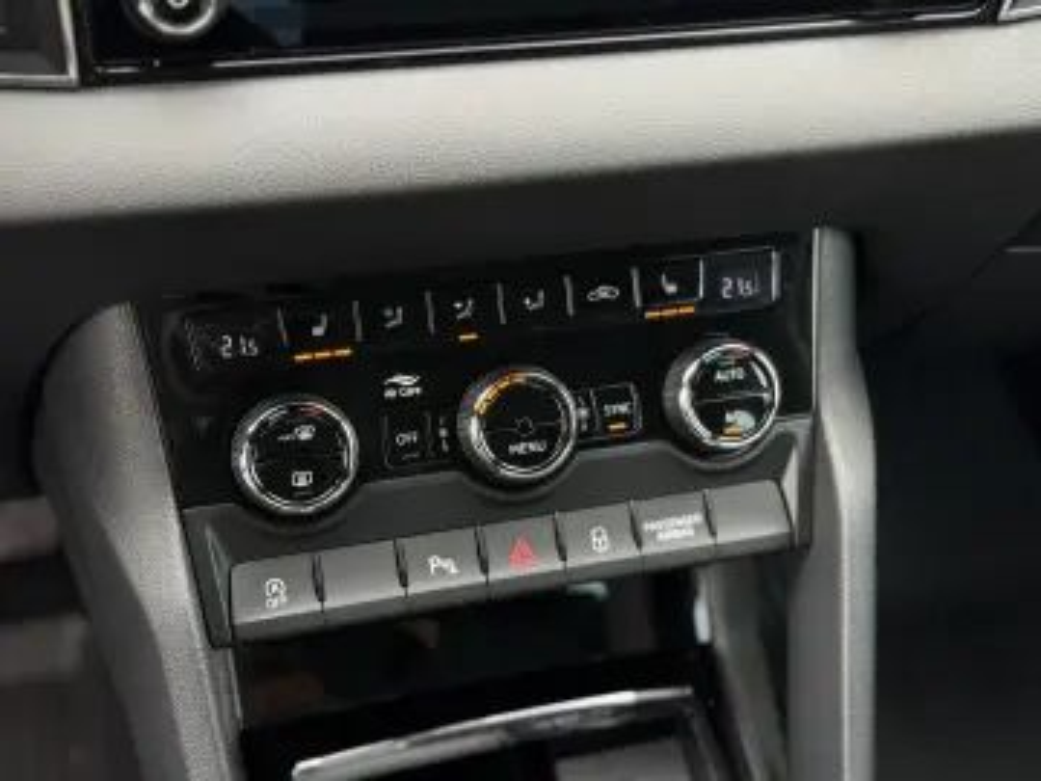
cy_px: 390
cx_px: 520
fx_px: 1443
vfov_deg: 30.3
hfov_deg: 39.7
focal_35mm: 48
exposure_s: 1/205
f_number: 1.78
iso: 200
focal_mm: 6.76
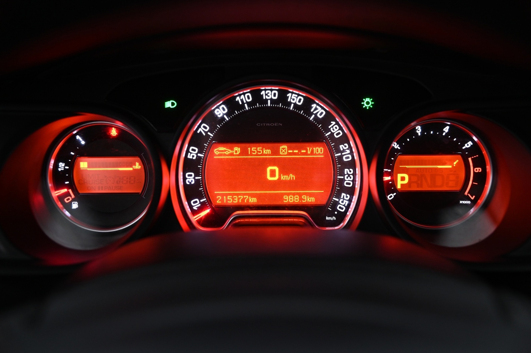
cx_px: 266
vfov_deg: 33.3
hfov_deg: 48.5
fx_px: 590
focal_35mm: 40
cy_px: 176
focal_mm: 40
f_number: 4
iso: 2000
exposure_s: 1/30
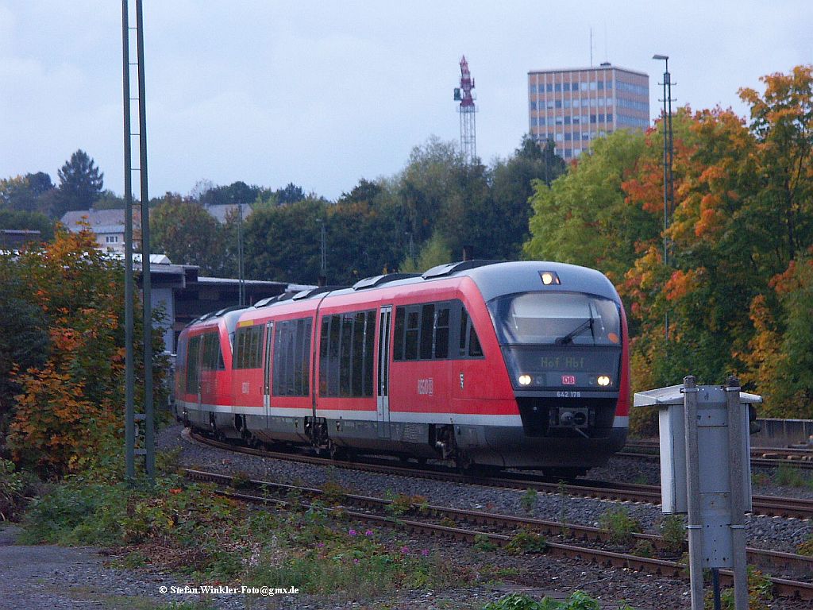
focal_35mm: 185
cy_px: 305
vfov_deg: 8.0
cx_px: 406
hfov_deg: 10.7
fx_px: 4345
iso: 200
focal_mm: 47.21
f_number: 4.5
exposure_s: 1/400
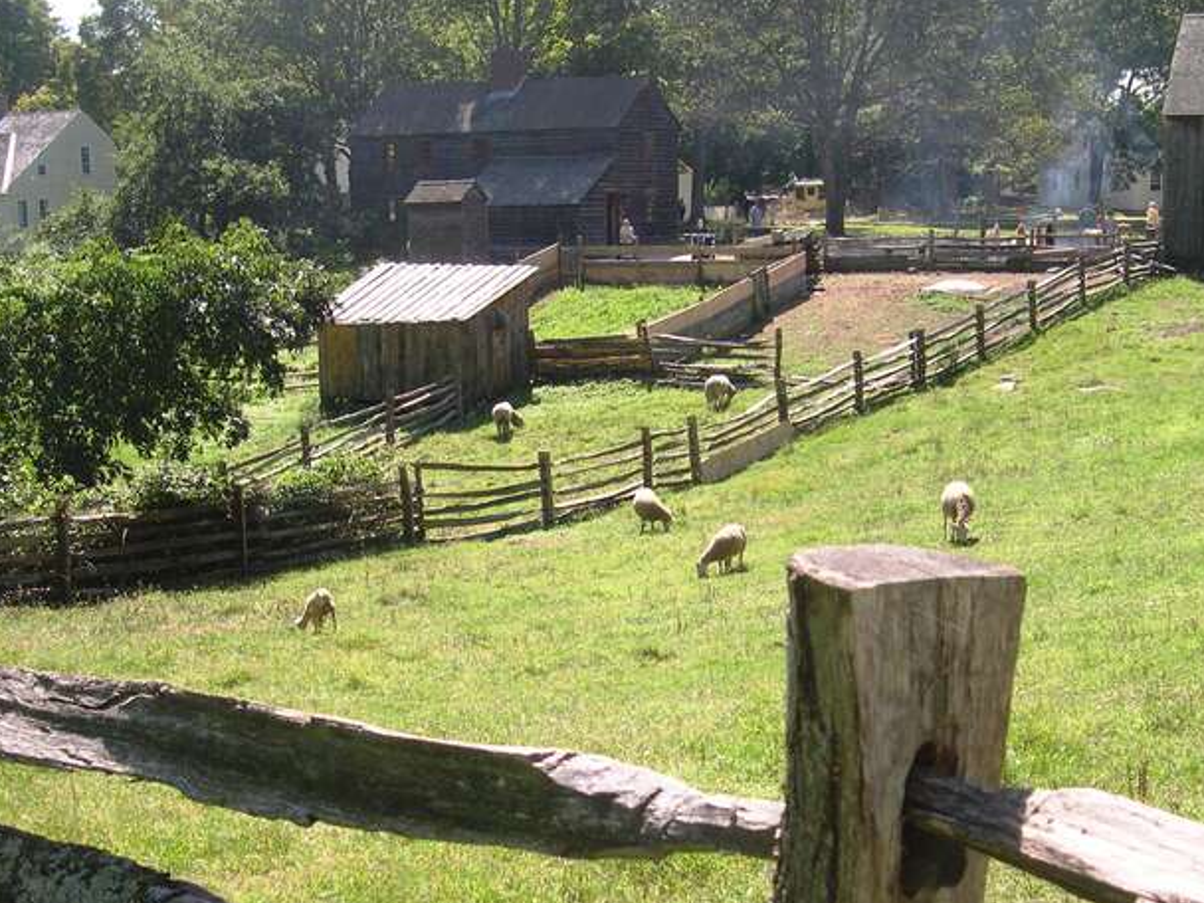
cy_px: 578
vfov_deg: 29.0
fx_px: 1739
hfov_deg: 38.2
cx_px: 620
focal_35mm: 50
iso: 100
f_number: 2.8
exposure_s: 1/506
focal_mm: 8
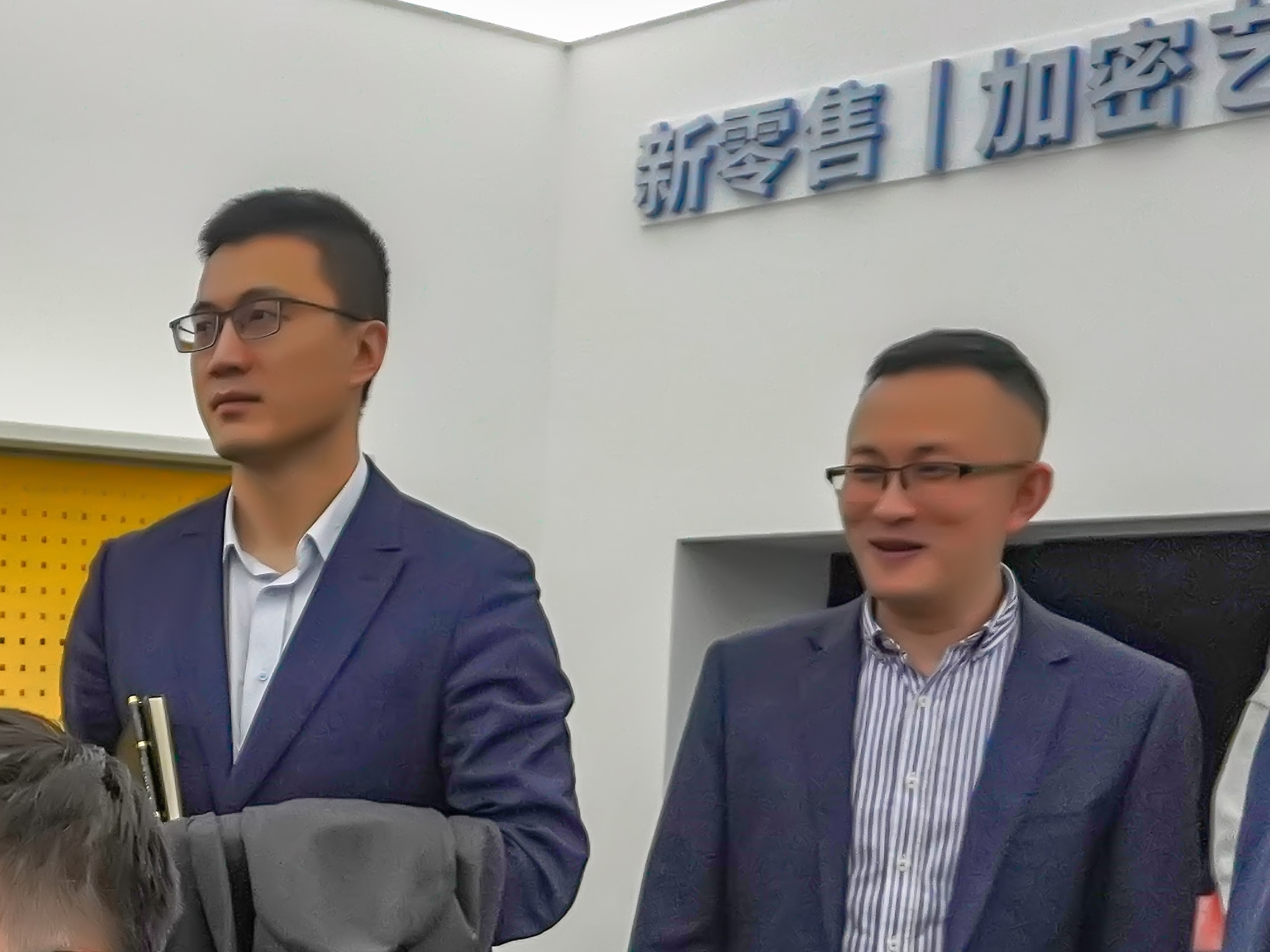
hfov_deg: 26.3
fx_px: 2531
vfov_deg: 20.2
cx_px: -79
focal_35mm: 69
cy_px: 1077
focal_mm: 16
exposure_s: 1/250
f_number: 3.5
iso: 1250
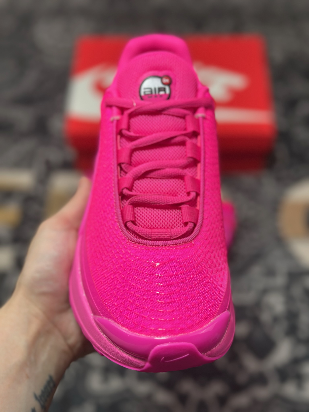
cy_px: 206
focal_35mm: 48
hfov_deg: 30.3
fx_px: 571
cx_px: 154
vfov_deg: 39.7
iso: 80
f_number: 1.78
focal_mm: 6.86
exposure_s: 1/467
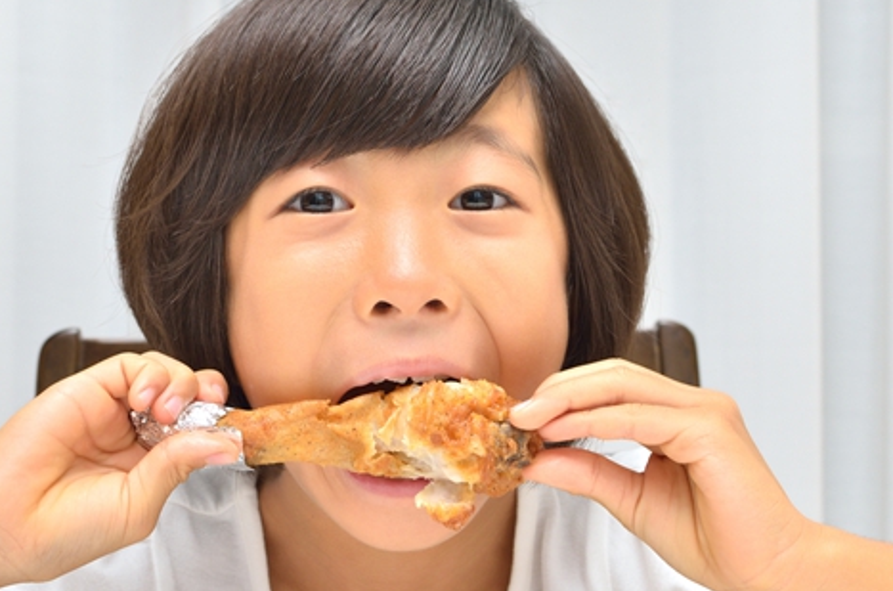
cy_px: 379
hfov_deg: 25.4
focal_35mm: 80
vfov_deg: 17.0
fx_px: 1974
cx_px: 356
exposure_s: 1/320
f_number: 5.6
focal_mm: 35
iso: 200
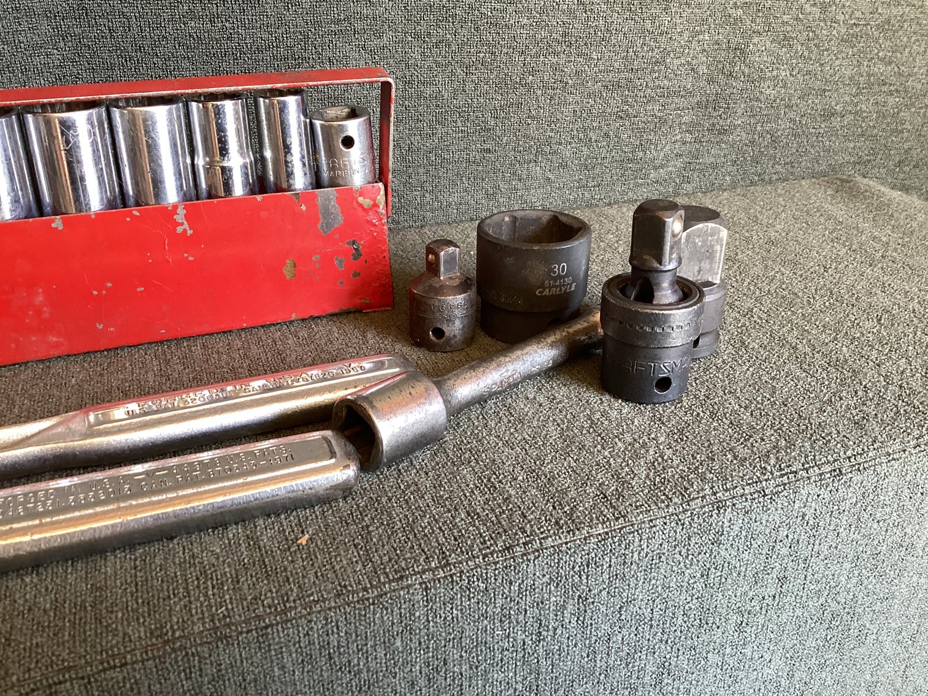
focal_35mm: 31
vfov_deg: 45.4
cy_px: 348
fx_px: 831
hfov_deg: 58.3
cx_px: 464
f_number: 2.4
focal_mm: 3.3
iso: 125
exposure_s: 1/50
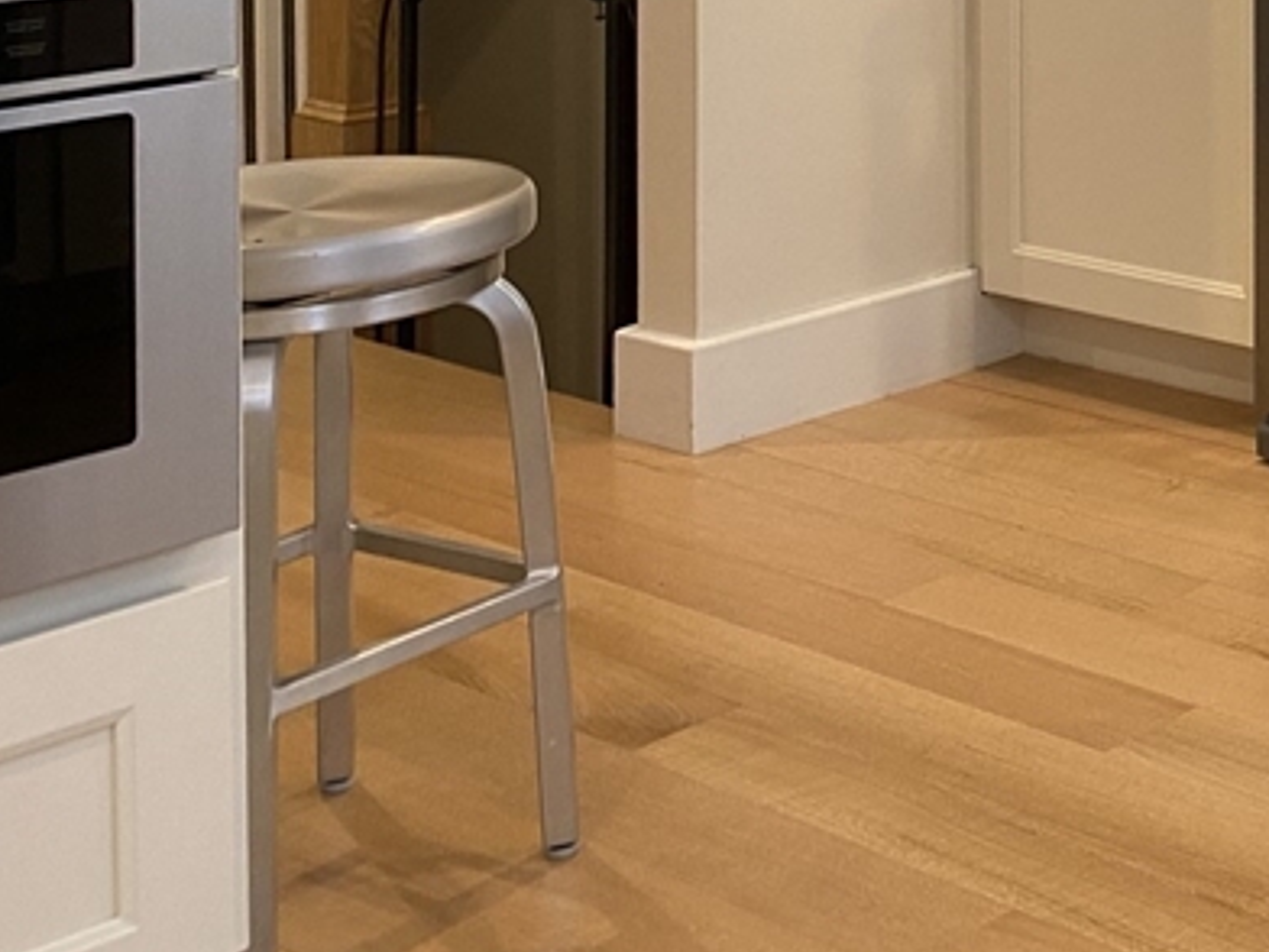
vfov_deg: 19.9
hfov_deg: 25.0
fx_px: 2493
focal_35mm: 68
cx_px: 1622
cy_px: -275
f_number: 1.8
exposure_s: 1/60
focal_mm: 4.25
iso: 80
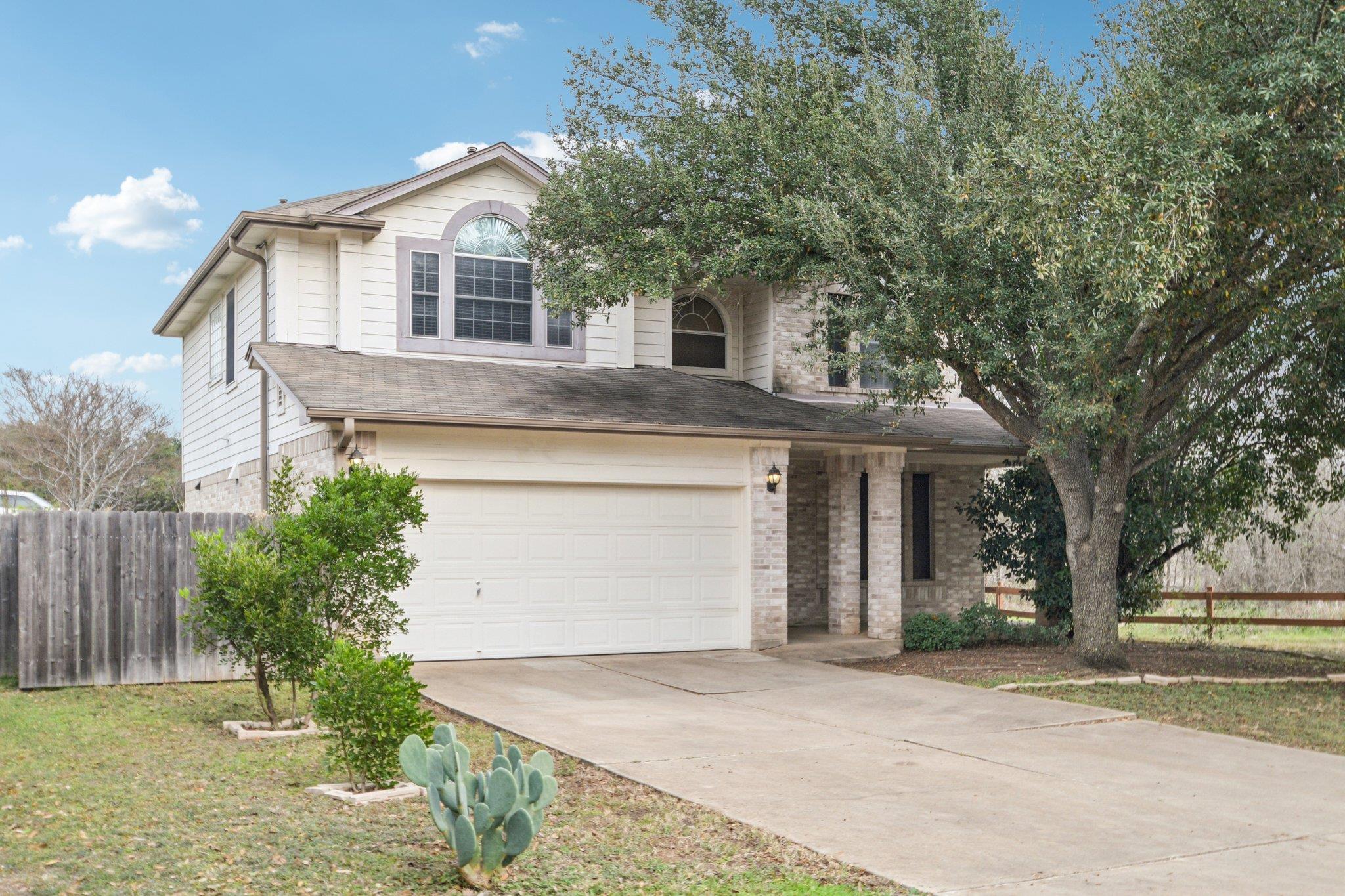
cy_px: 448
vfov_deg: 36.9
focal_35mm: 36
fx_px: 1345
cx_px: 672
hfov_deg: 53.1
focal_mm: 24
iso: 400
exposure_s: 1/100
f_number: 8
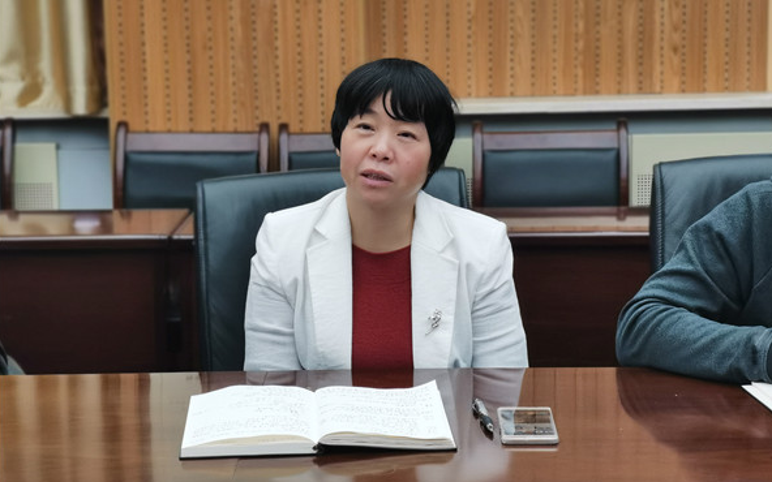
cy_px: 210
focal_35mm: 87
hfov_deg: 23.8
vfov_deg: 15.0
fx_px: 1830
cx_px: 389
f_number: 2.4
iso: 160
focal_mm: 7.48
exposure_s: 1/50
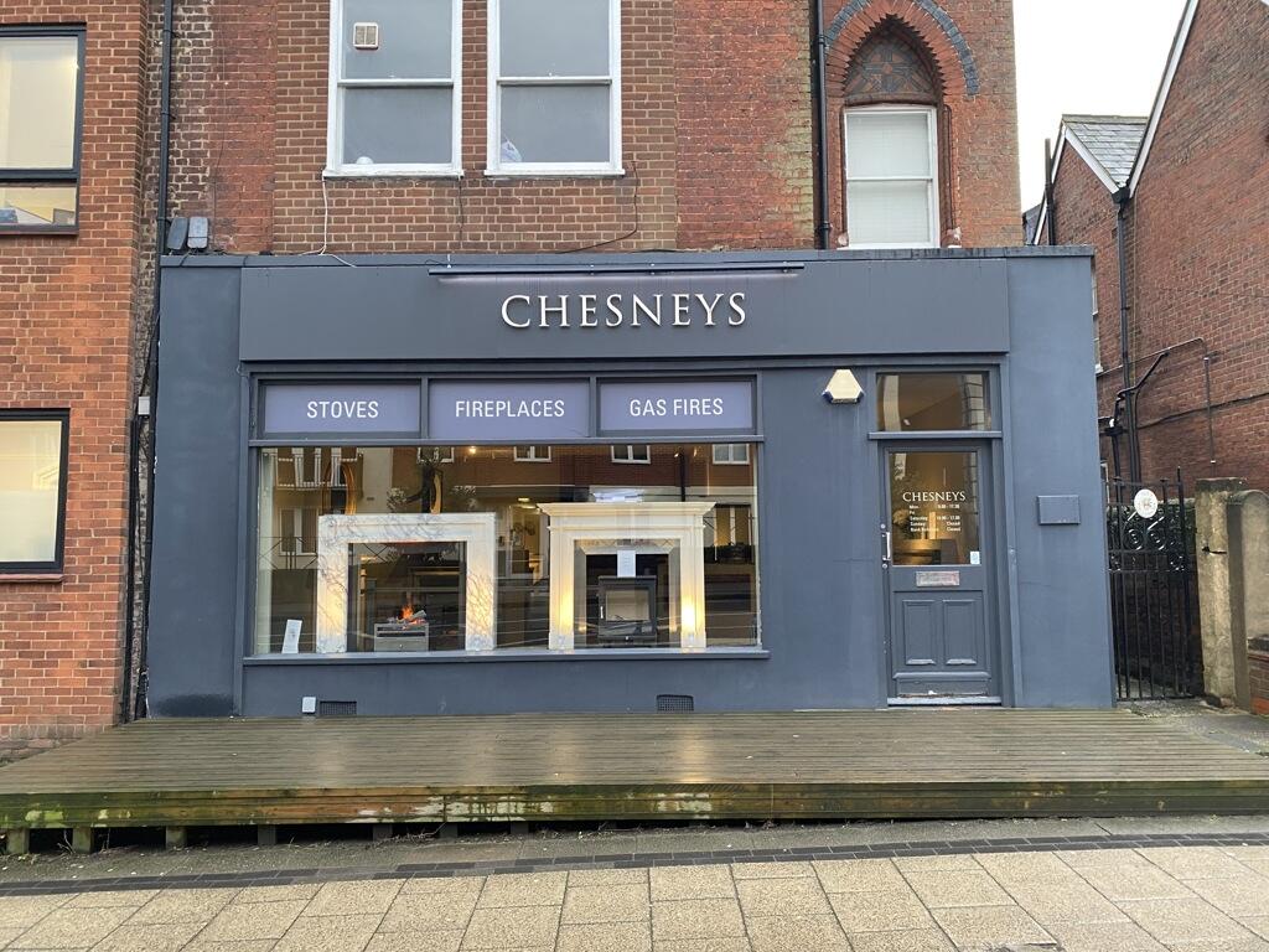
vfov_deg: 53.1
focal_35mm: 26
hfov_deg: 67.3
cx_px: 634
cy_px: 476
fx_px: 953
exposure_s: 1/60
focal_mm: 4.25
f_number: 1.8
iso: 160
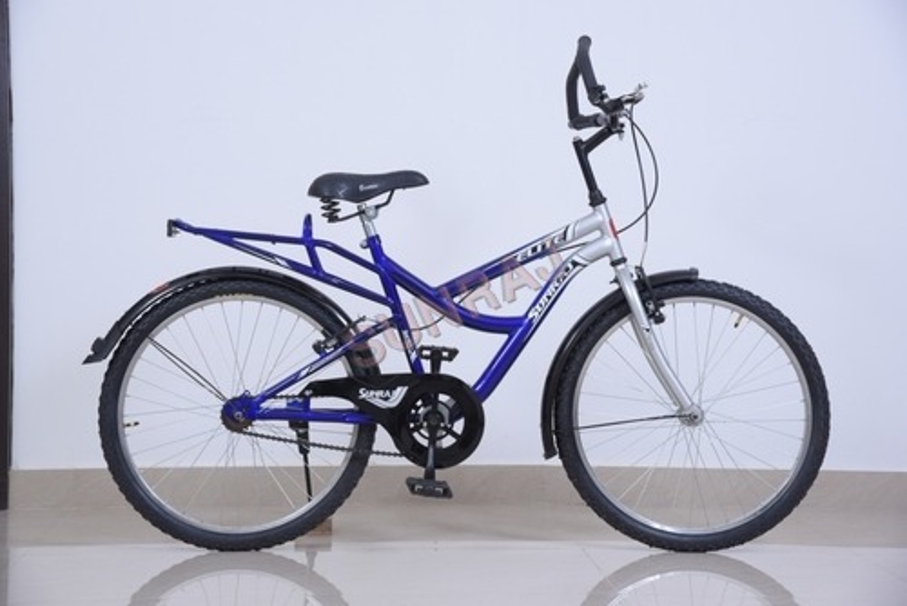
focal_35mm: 85
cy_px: 303
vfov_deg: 16.1
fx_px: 2143
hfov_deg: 23.9
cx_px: 454
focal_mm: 85
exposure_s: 1/160
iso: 100
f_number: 9
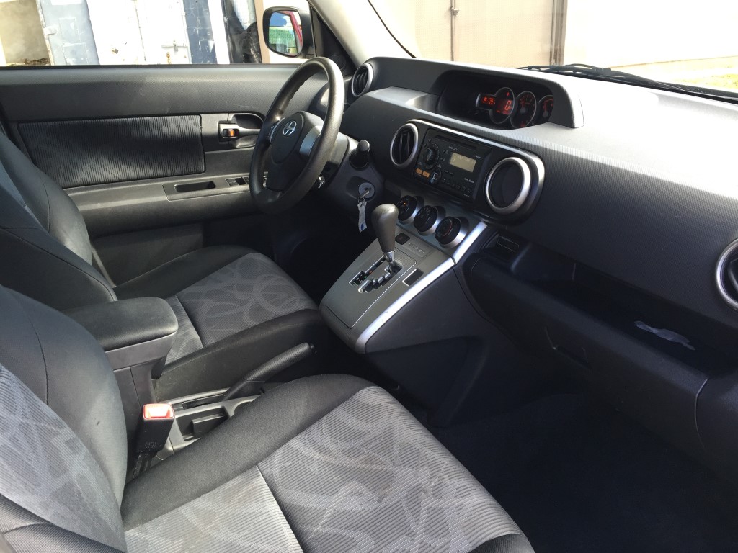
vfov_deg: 48.2
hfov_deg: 61.7
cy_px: 276
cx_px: 369
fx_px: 618
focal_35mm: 29
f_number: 2.2
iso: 64
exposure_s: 1/120
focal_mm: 4.15
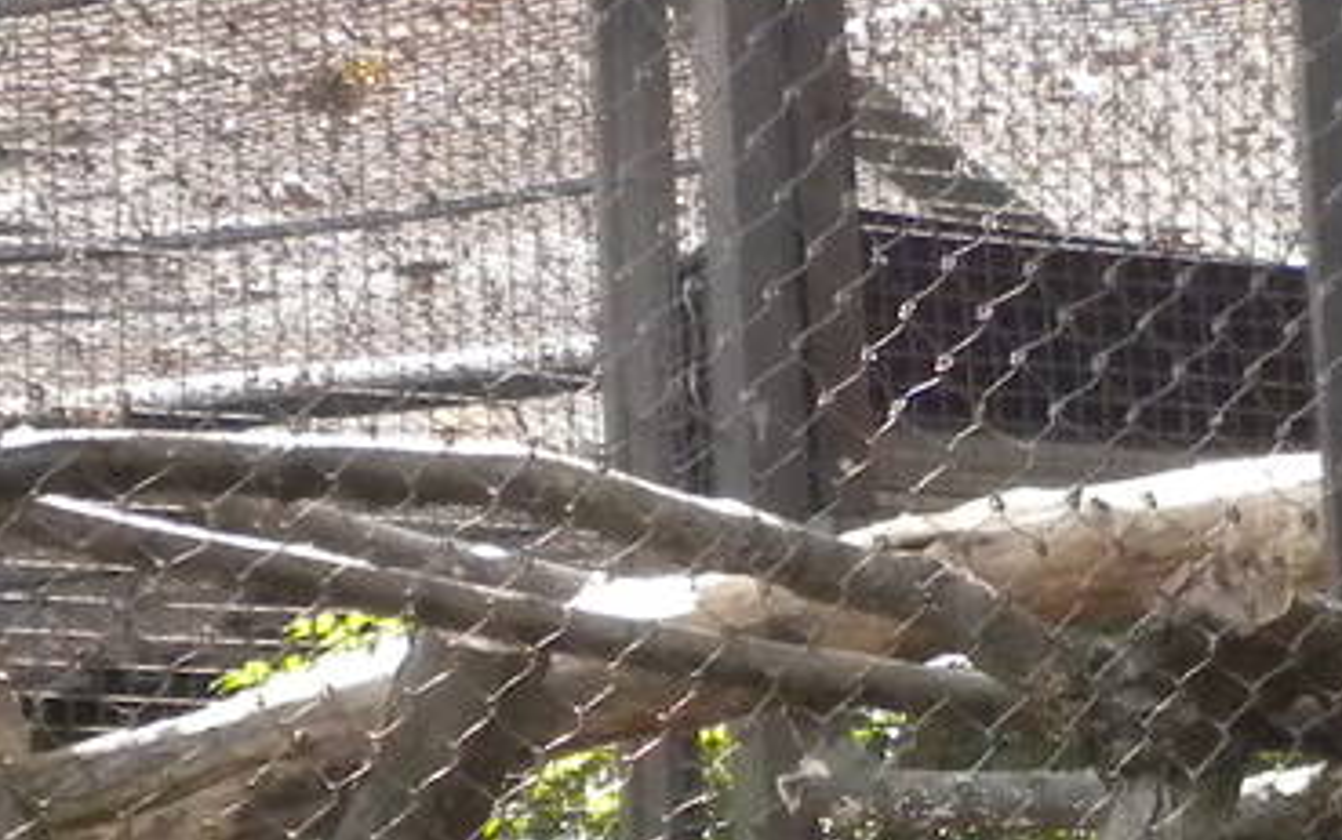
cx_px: 1215
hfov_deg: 12.2
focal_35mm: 170
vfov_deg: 7.6
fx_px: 6220
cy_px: 1109
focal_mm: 6.6
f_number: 3.5
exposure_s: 1/396
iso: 400
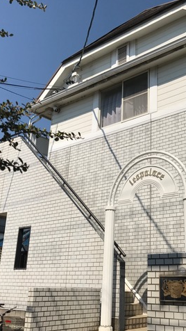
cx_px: 135
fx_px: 359
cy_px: 165
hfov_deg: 28.7
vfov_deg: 49.4
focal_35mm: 41
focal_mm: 3.99
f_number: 1.8
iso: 20
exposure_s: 1/5051
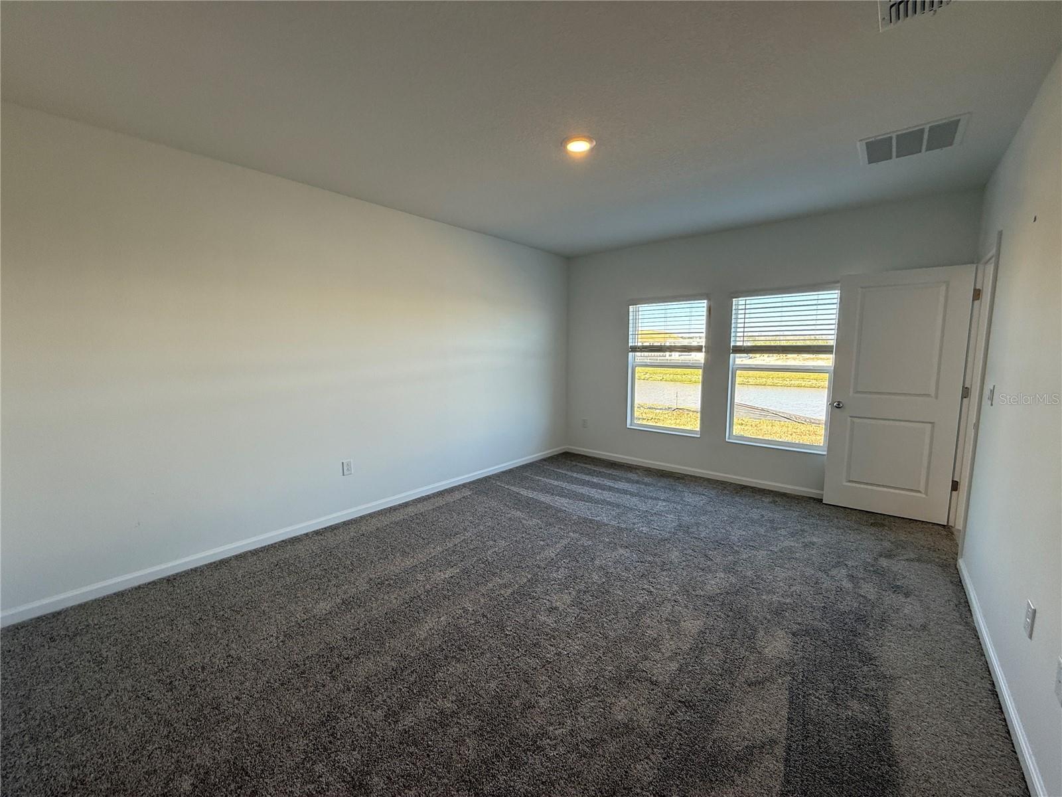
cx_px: 531
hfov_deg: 102.1
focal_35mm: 14
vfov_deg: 85.7
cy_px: 398
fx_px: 430
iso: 125
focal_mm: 2.22
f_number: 2.2
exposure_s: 1/120
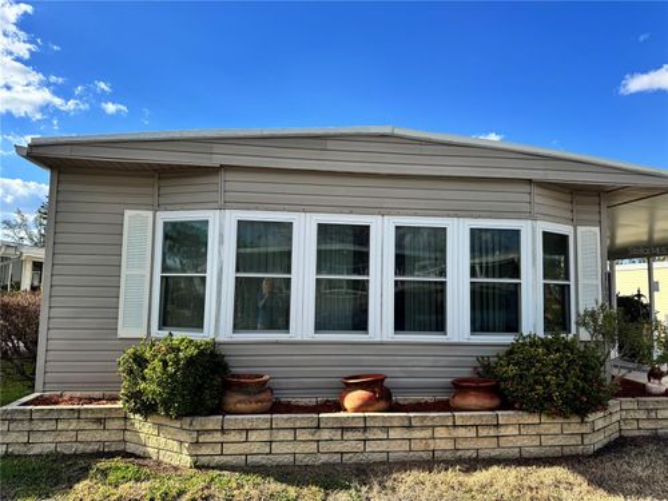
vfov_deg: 56.8
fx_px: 463
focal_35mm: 24
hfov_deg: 71.6
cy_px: 250
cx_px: 334
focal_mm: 6.76
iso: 80
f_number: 1.78
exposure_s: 1/2506
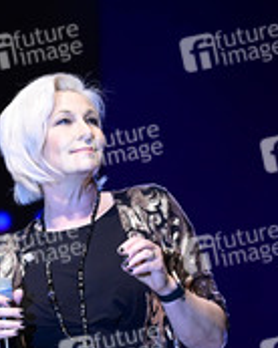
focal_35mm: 490
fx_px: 5048
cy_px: 300
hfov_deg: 3.2
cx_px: 57
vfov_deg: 4.0
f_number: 3.2
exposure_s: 1/400
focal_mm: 200
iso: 2500
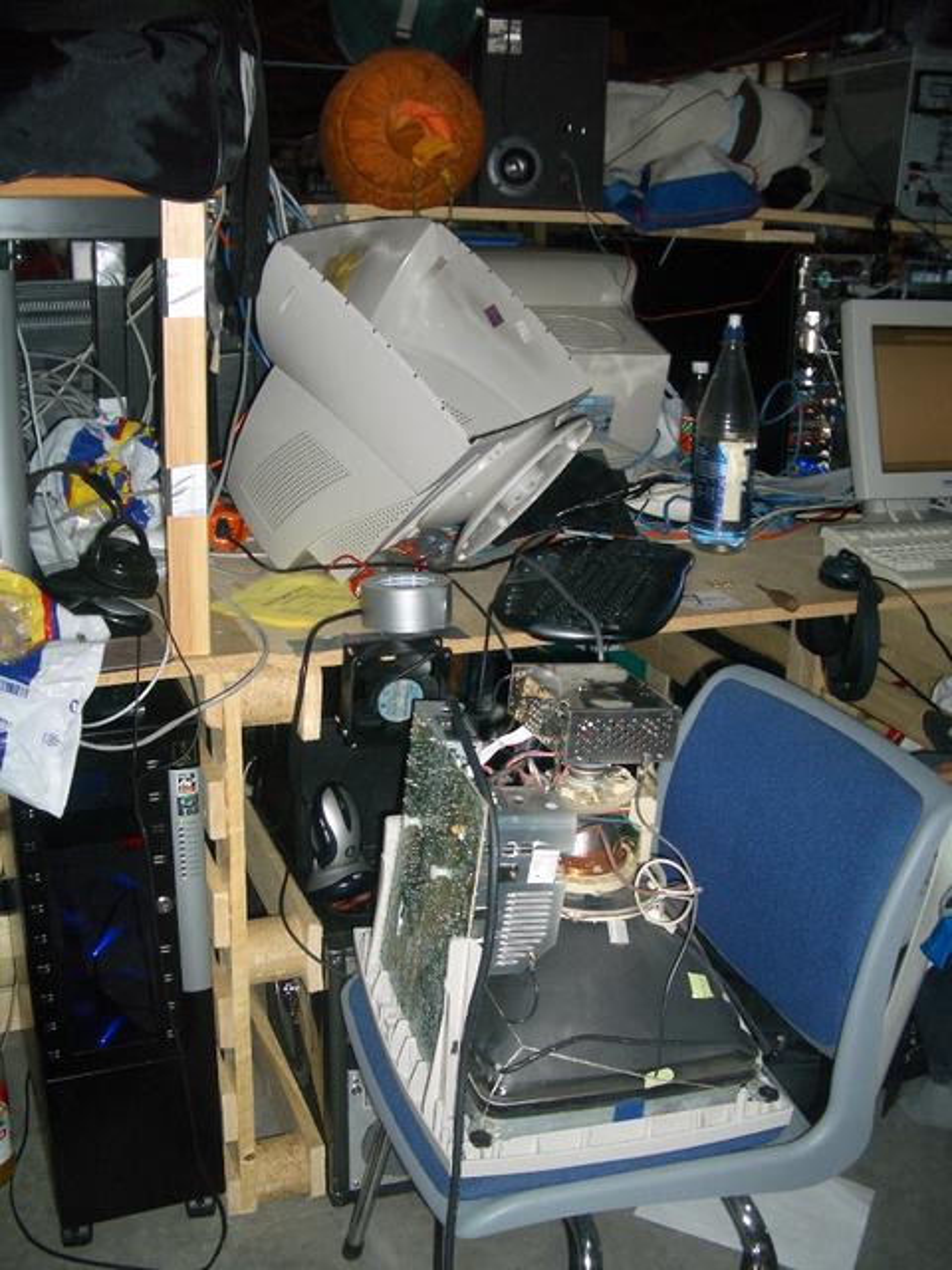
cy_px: 635
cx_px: 476
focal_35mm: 35
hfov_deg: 40.7
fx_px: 1283
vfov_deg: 52.6
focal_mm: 5.8
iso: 100
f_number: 2.6
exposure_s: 1/60
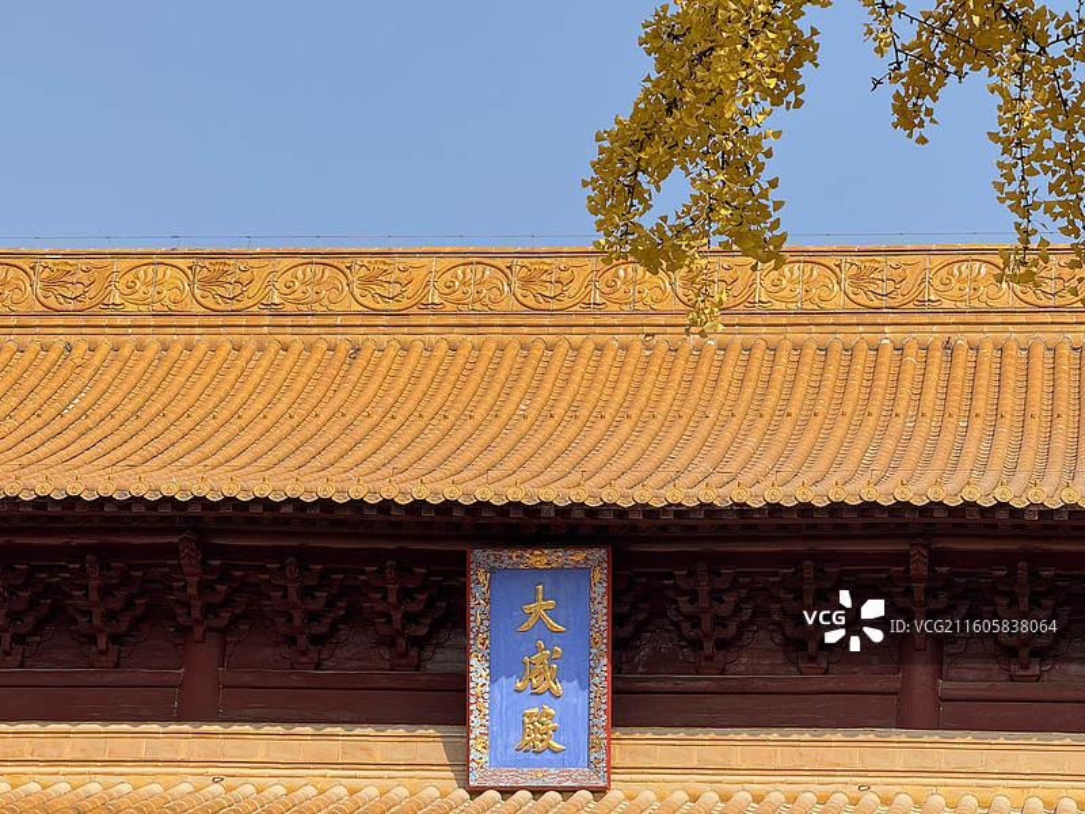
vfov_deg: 12.3
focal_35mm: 120
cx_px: 542
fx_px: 3761
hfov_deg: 16.4
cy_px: 407
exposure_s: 1/840
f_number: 2.8
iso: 64
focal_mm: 15.66
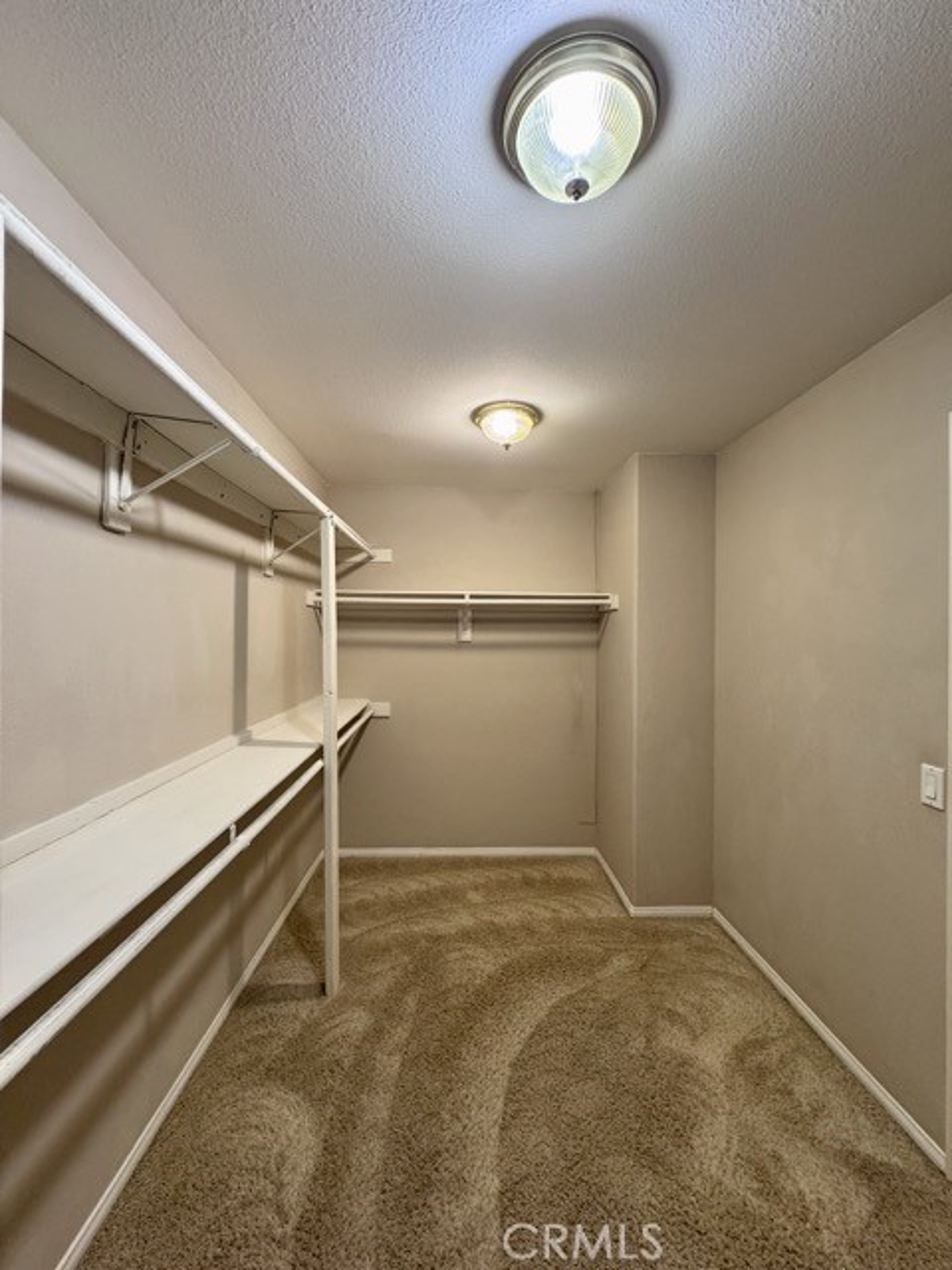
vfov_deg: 102.1
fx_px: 513
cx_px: 476
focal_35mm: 14
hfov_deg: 85.7
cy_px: 635
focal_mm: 2.22
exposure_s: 1/60
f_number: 2.2
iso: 250
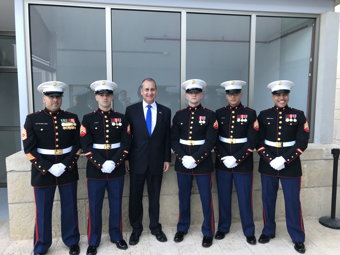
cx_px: 170
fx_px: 275
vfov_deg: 49.7
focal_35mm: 28
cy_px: 128
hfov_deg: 63.4
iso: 40
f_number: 1.8
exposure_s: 1/100
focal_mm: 3.99
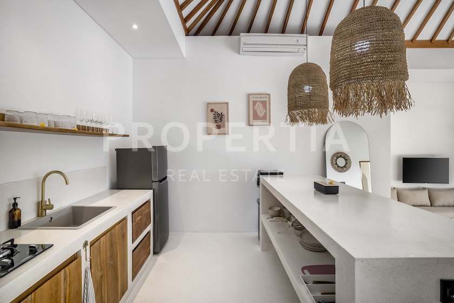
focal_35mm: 16
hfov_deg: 96.7
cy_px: 152
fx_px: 202
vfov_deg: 73.7
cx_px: 227
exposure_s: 1/8
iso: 200
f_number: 10
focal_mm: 16
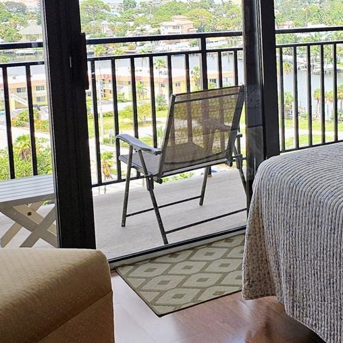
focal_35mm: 64
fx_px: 717
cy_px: 57
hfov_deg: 22.5
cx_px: 500
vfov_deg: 26.3
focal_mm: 5.4
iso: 25
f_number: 1.8
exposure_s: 1/239
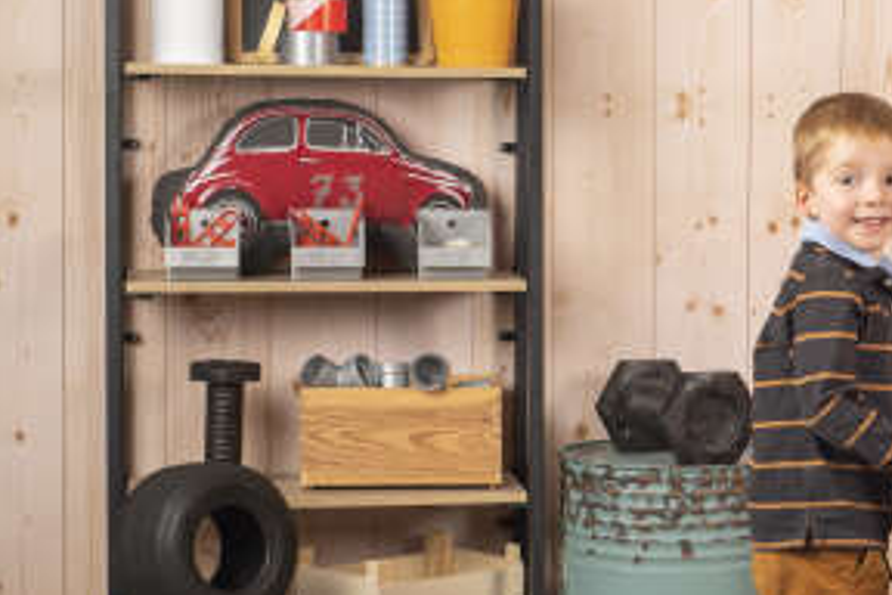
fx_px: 3097
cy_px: 315
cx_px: 1053
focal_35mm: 125
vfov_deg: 11.0
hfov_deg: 15.8
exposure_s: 1/125
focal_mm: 50
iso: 100
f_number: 8
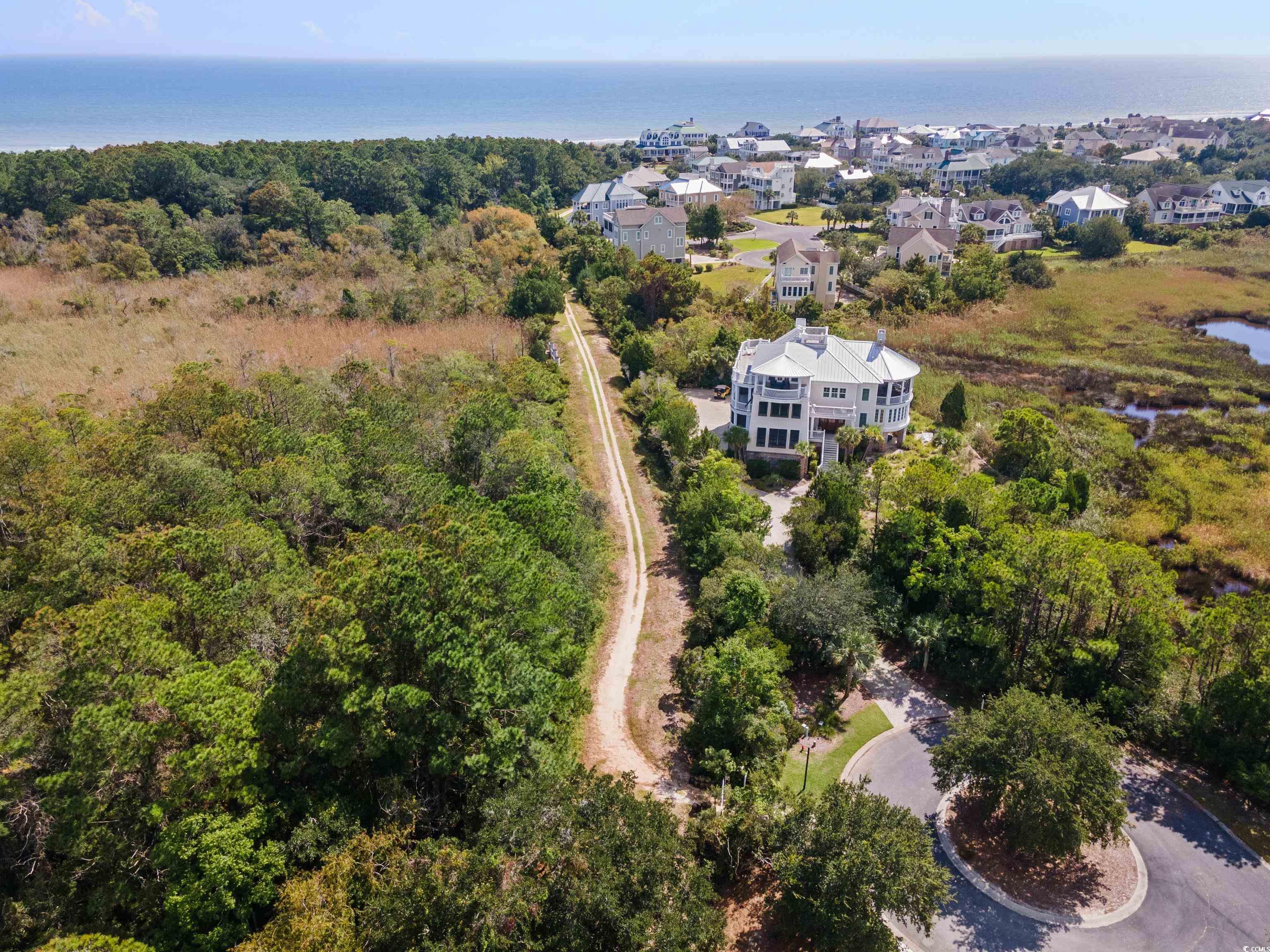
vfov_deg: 56.8
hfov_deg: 71.6
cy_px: 476
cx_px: 635
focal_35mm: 24
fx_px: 881
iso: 100
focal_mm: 4.5
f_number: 2.8
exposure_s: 1/500
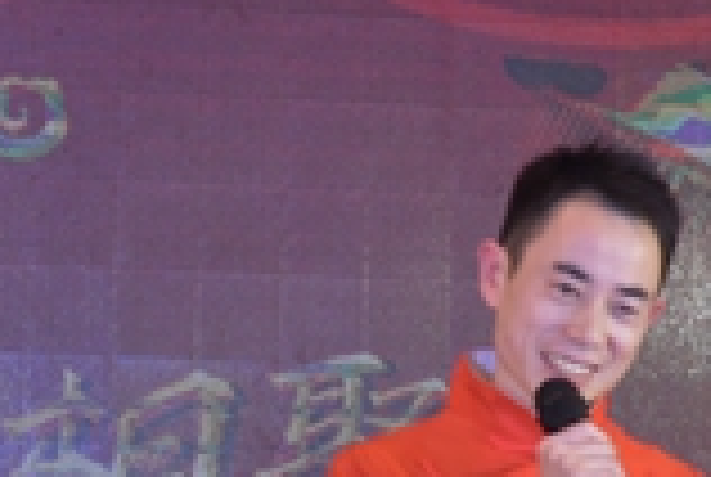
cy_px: 540
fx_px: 6569
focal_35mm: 332
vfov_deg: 4.1
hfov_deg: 6.2
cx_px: -99
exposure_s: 1/400
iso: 3200
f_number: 5
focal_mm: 105
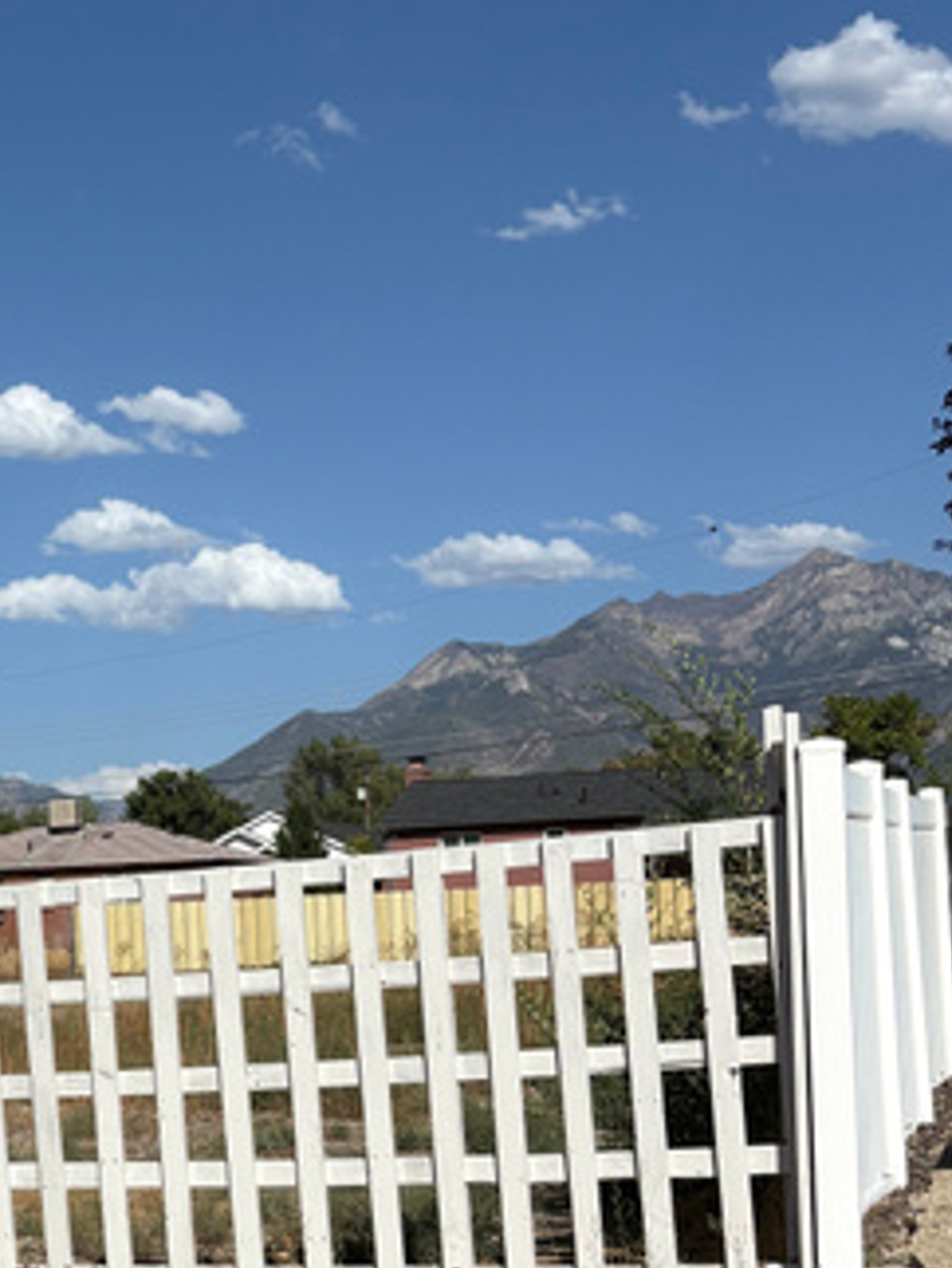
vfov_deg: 30.8
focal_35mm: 62
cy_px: 882
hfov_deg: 22.5
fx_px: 2270
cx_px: -51
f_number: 1.6
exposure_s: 1/8850
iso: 50
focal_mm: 5.96
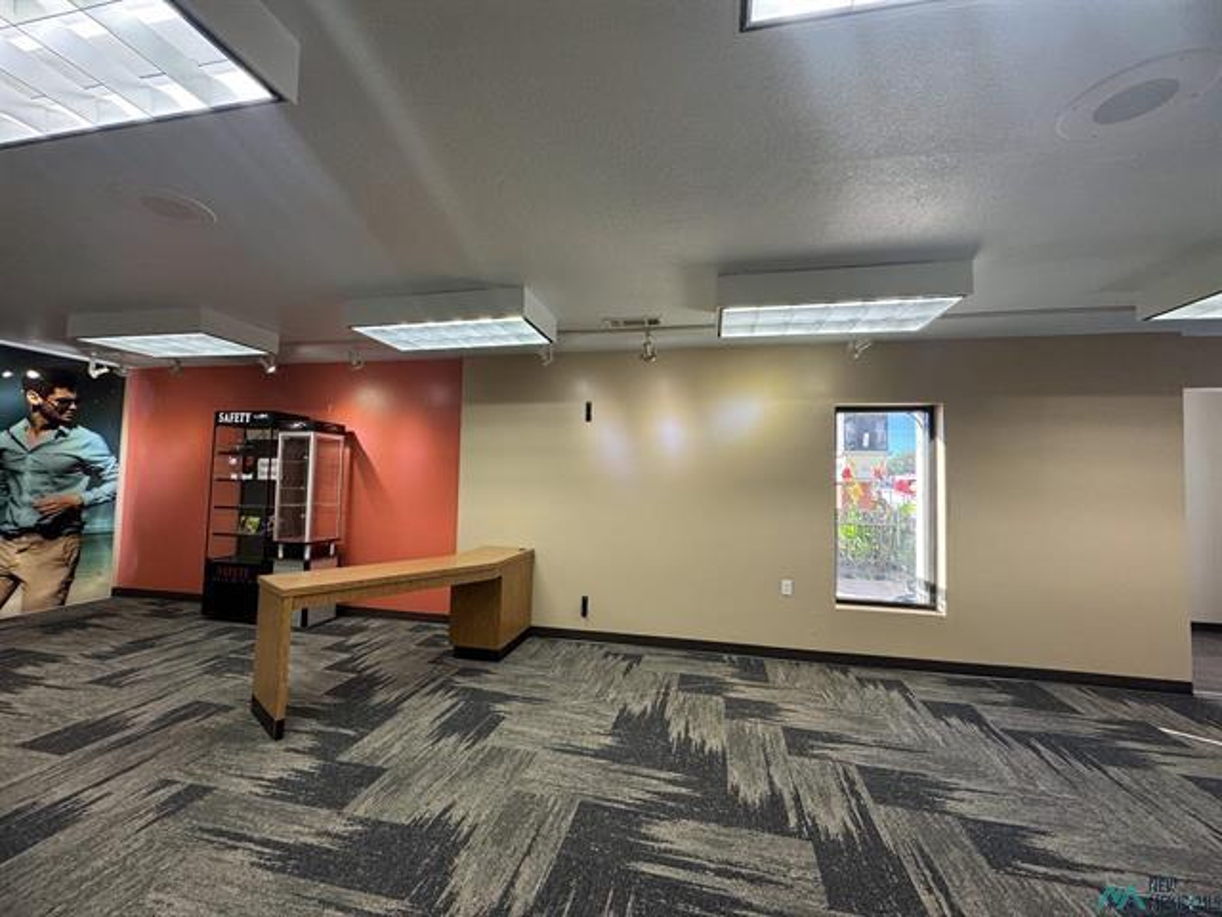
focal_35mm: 14
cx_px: 611
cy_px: 458
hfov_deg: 102.1
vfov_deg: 85.7
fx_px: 494
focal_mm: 2.22
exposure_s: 1/120
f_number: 2.2
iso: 250
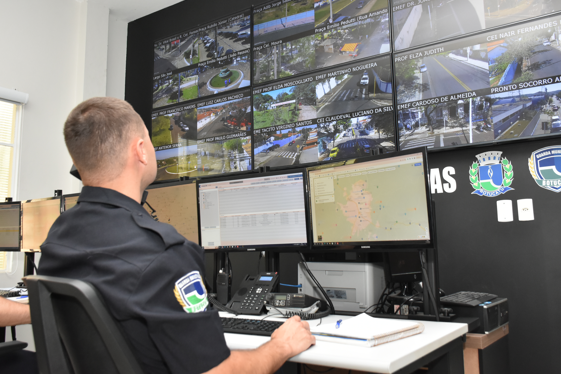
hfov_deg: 55.8
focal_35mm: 34
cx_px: 282
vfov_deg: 38.9
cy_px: 182
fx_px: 530
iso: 2000
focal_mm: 22
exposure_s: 1/160
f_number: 6.3
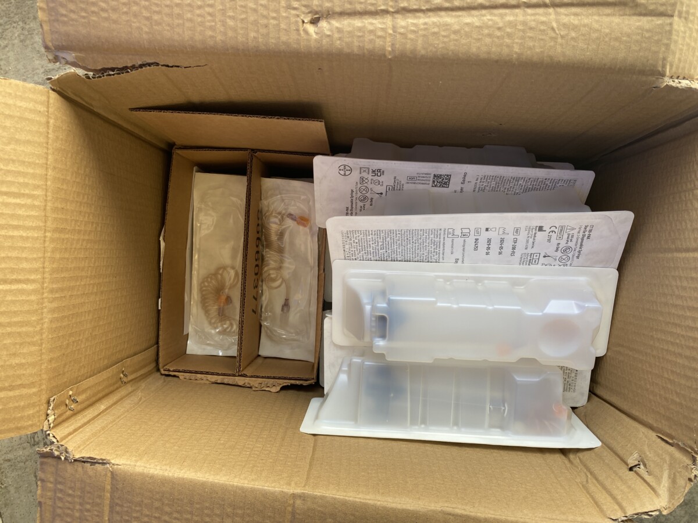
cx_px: 349
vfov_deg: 53.1
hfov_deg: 67.3
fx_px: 524
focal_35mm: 26
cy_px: 262
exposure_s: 1/122
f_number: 1.8
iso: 32
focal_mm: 4.25
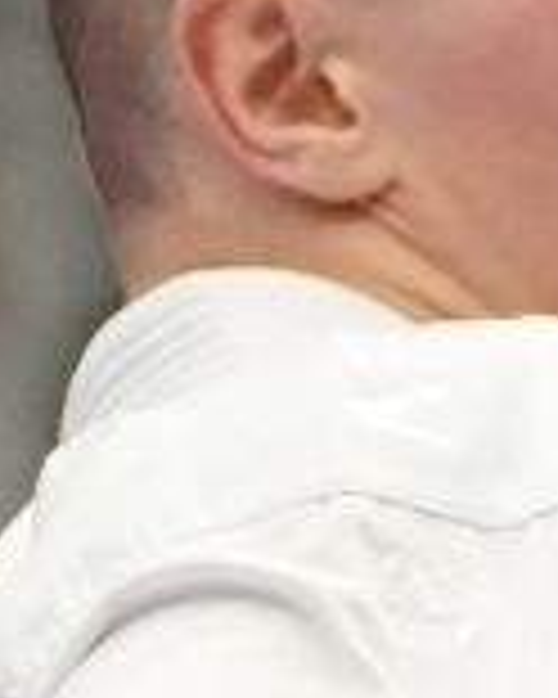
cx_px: 1944
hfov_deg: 0.9
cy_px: 1423
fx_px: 36353
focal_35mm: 1761
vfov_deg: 1.1
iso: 3200
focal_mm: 162
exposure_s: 1/1000
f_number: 2.8
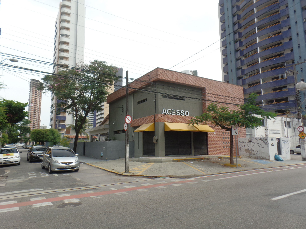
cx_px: 153
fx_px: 203
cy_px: 114
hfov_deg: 73.9
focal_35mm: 23
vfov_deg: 58.9
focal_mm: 4.1
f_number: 3.5
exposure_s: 1/500
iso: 80
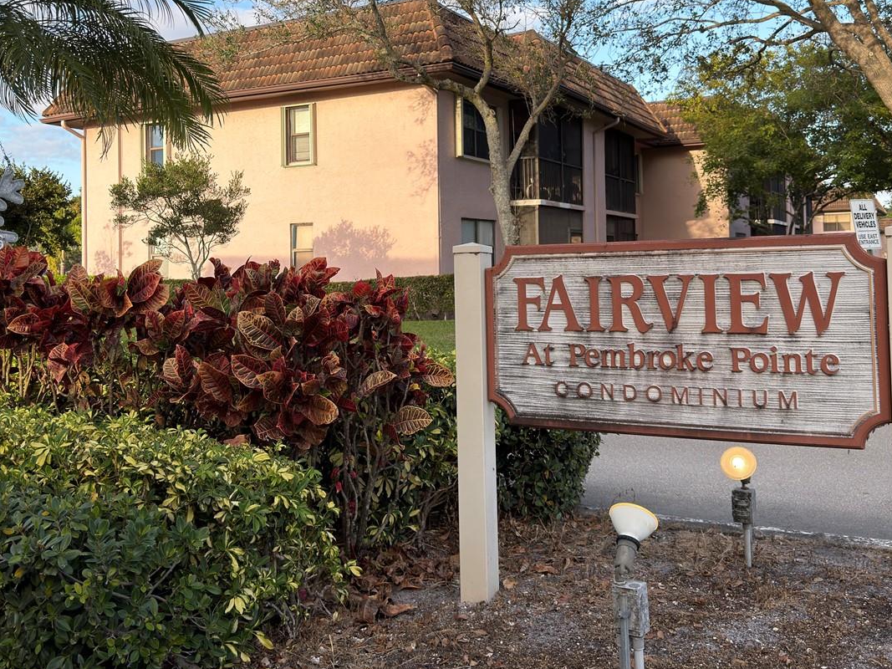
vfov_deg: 39.3
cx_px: 413
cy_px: 244
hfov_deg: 51.3
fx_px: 928
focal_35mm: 36
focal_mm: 6.76
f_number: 1.78
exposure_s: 1/1267
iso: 80
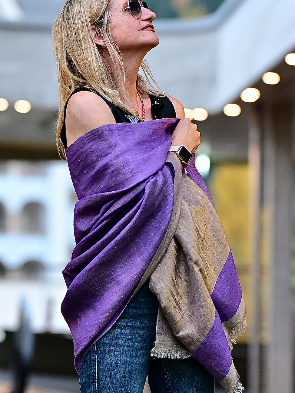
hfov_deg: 15.9
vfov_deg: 21.1
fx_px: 1056
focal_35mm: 93
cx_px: 148
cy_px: 185
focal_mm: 85
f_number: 2.2
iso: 500
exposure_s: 1/125
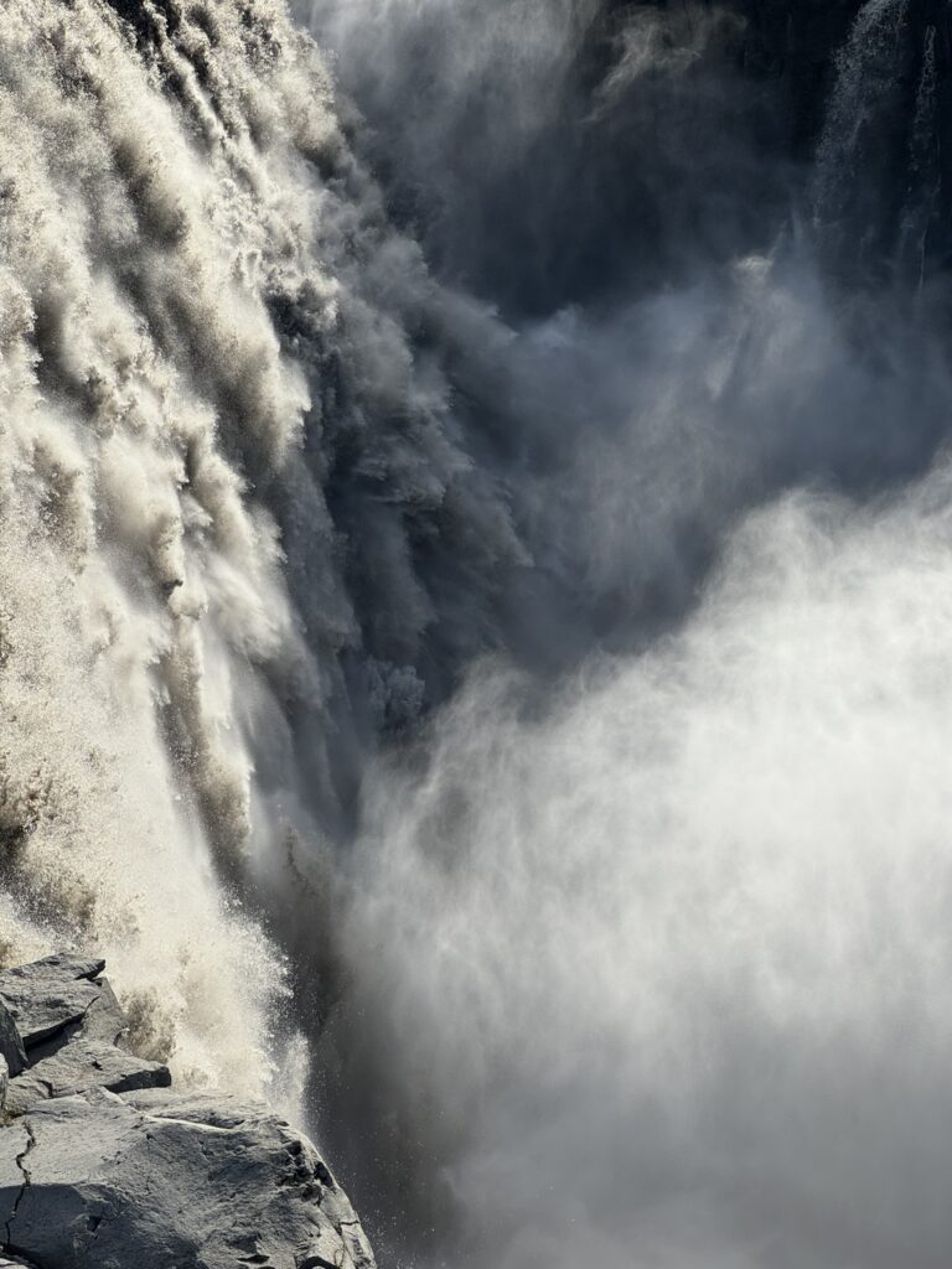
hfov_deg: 19.1
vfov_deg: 25.3
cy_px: 634
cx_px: 476
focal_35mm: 77
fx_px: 2824
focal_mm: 9
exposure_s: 1/927
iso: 25
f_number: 2.8
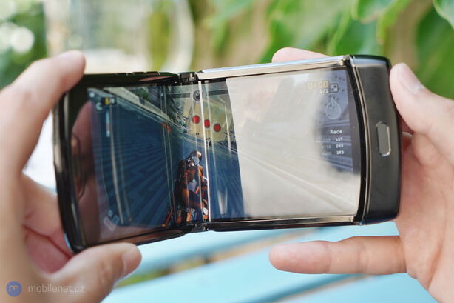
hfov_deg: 38.9
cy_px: 152
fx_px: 643
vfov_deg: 26.5
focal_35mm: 51
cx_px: 227
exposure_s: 1/125
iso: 160
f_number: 4.5
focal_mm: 51
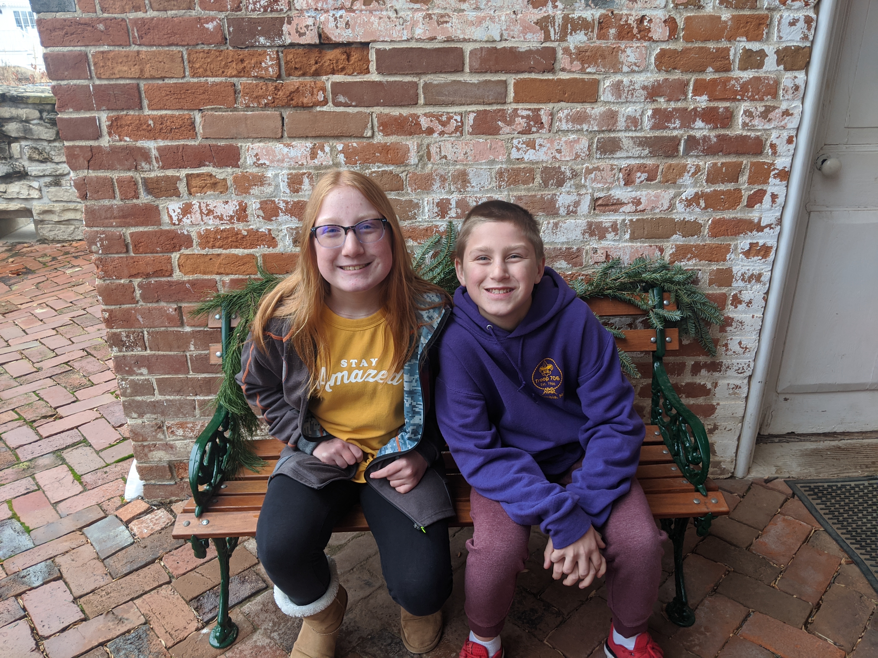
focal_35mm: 27
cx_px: 439
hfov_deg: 65.3
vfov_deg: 51.4
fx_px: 685
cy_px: 329
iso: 86
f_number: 1.8
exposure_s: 1/125
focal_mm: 4.44
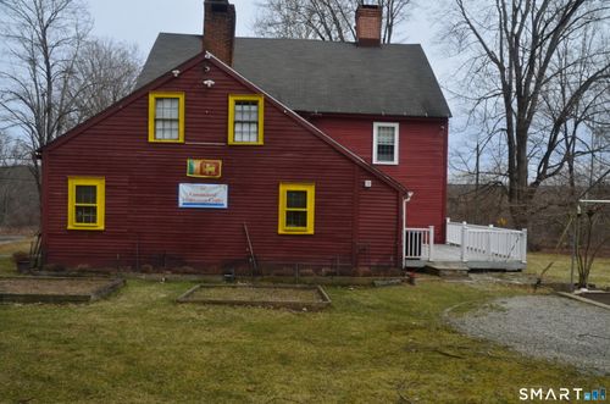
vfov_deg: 41.5
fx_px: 533
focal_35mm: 32
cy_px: 202
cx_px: 305
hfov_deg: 59.6
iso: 110
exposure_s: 1/125
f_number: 11
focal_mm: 21
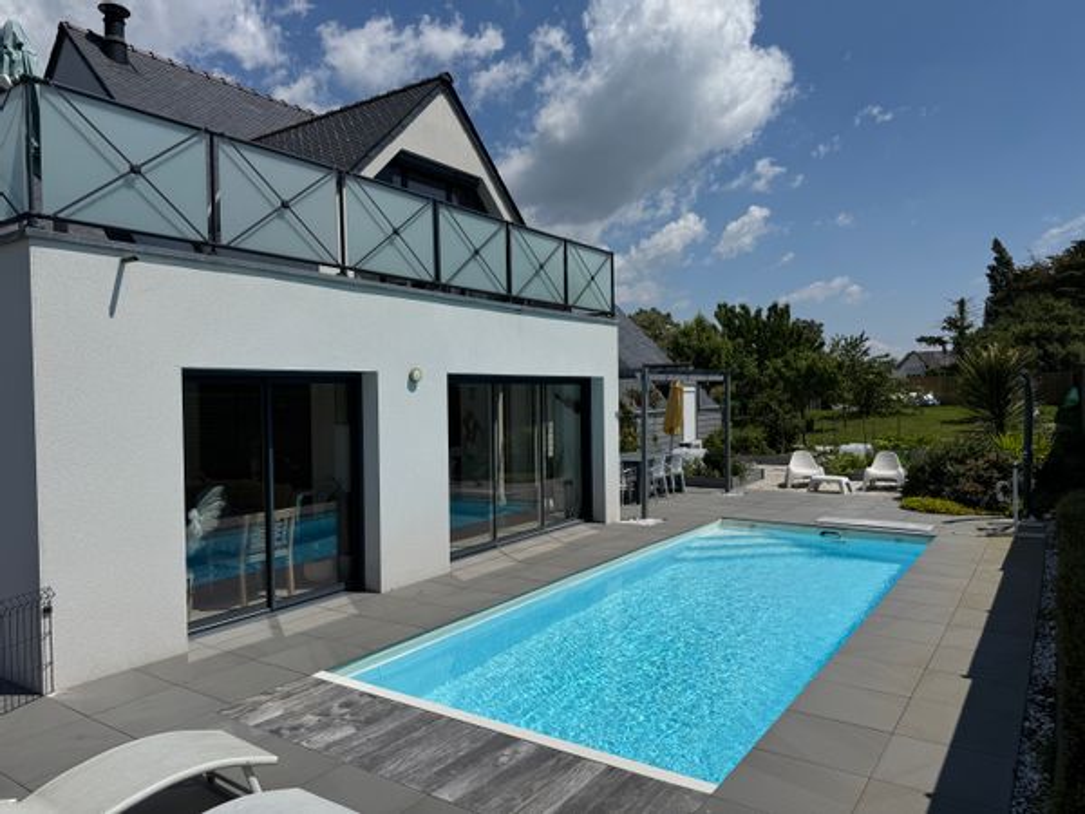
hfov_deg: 71.6
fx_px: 752
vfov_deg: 56.8
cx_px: 542
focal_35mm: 24
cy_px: 407
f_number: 1.78
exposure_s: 1/12346
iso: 80
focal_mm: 6.76
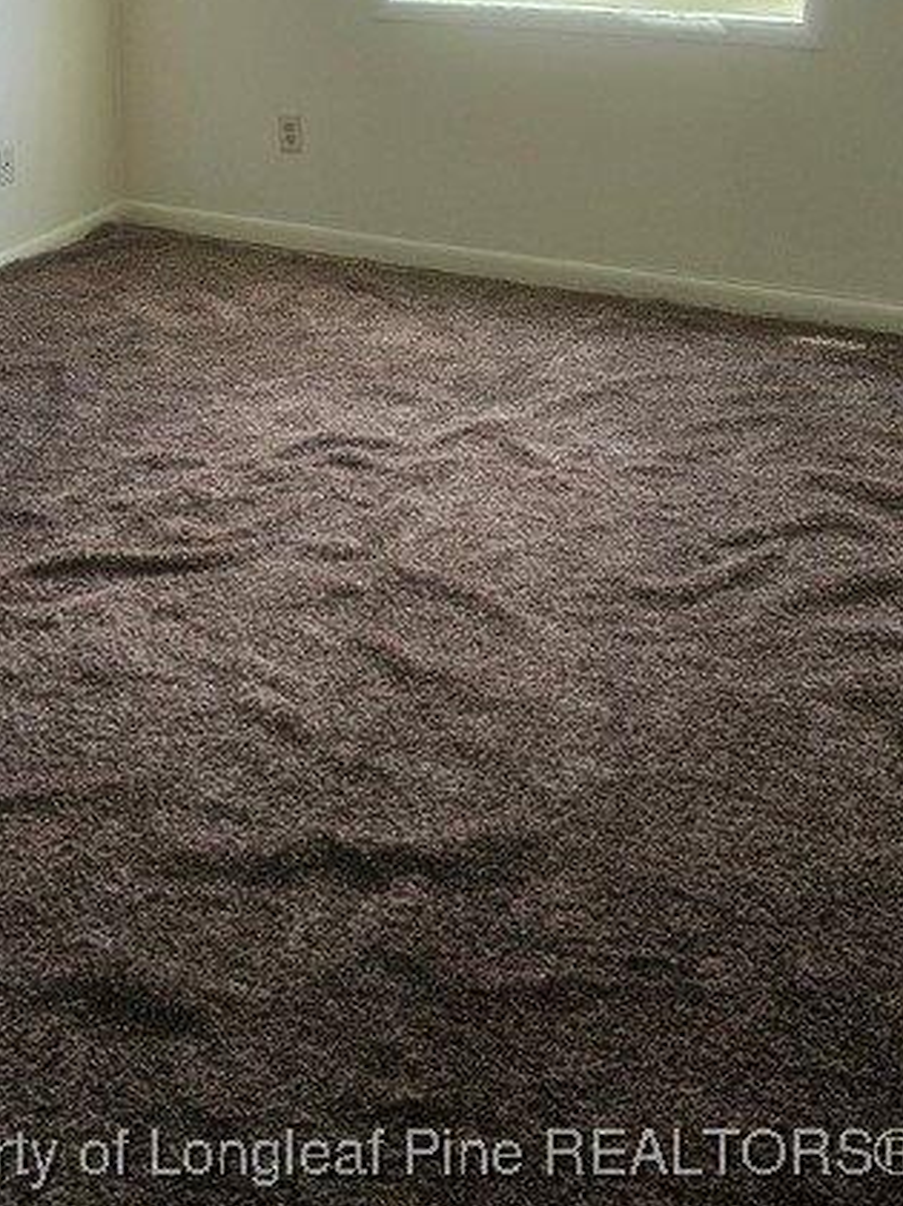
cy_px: 117
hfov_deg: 33.8
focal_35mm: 42
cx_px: 264
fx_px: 1463
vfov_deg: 41.3
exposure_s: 1/120
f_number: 1.7
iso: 200
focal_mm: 6.3
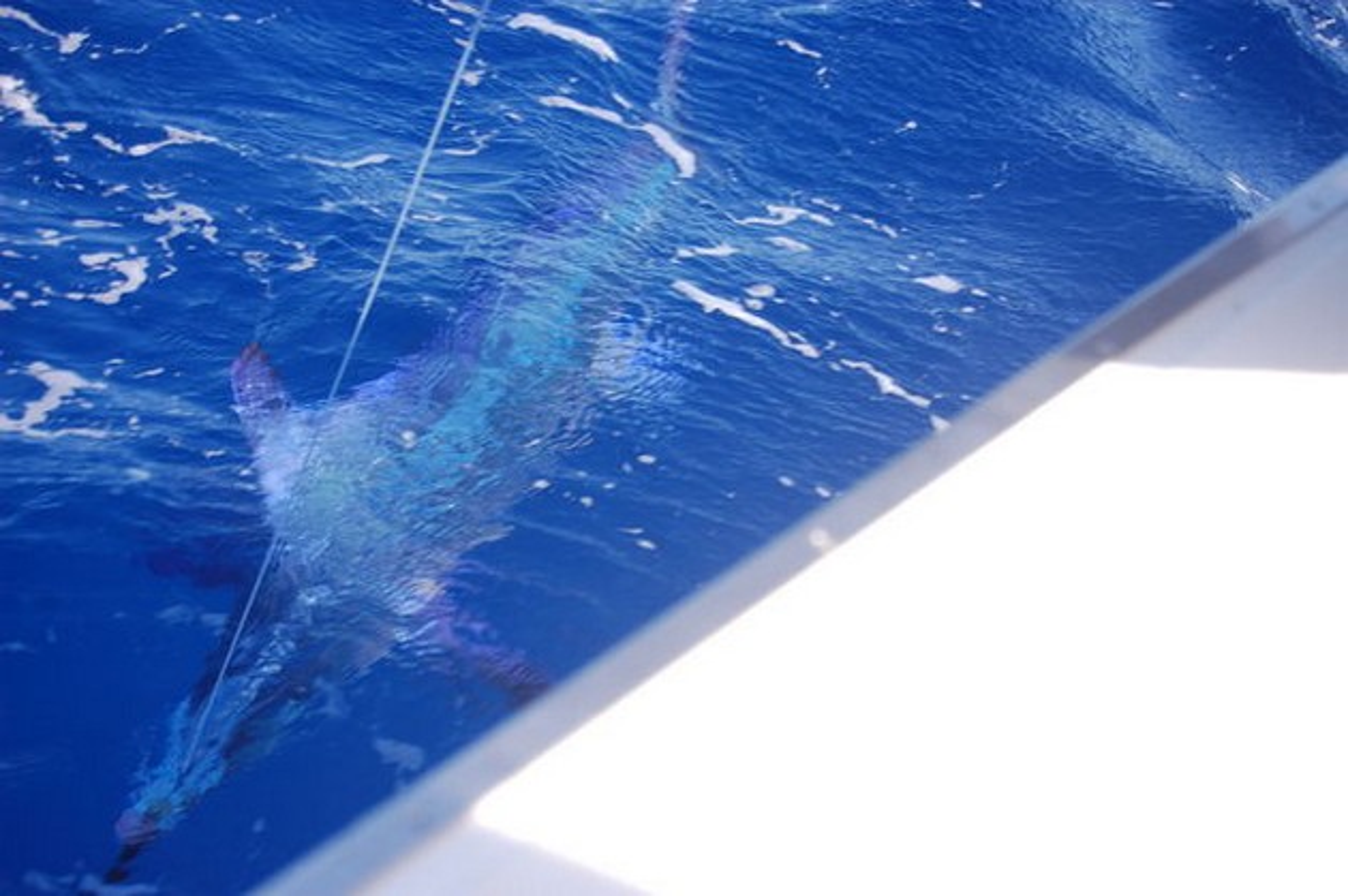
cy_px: 448
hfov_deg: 24.6
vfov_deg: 16.5
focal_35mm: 82
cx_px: 674
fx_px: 3087
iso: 200
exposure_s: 1/200
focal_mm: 55
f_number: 7.1
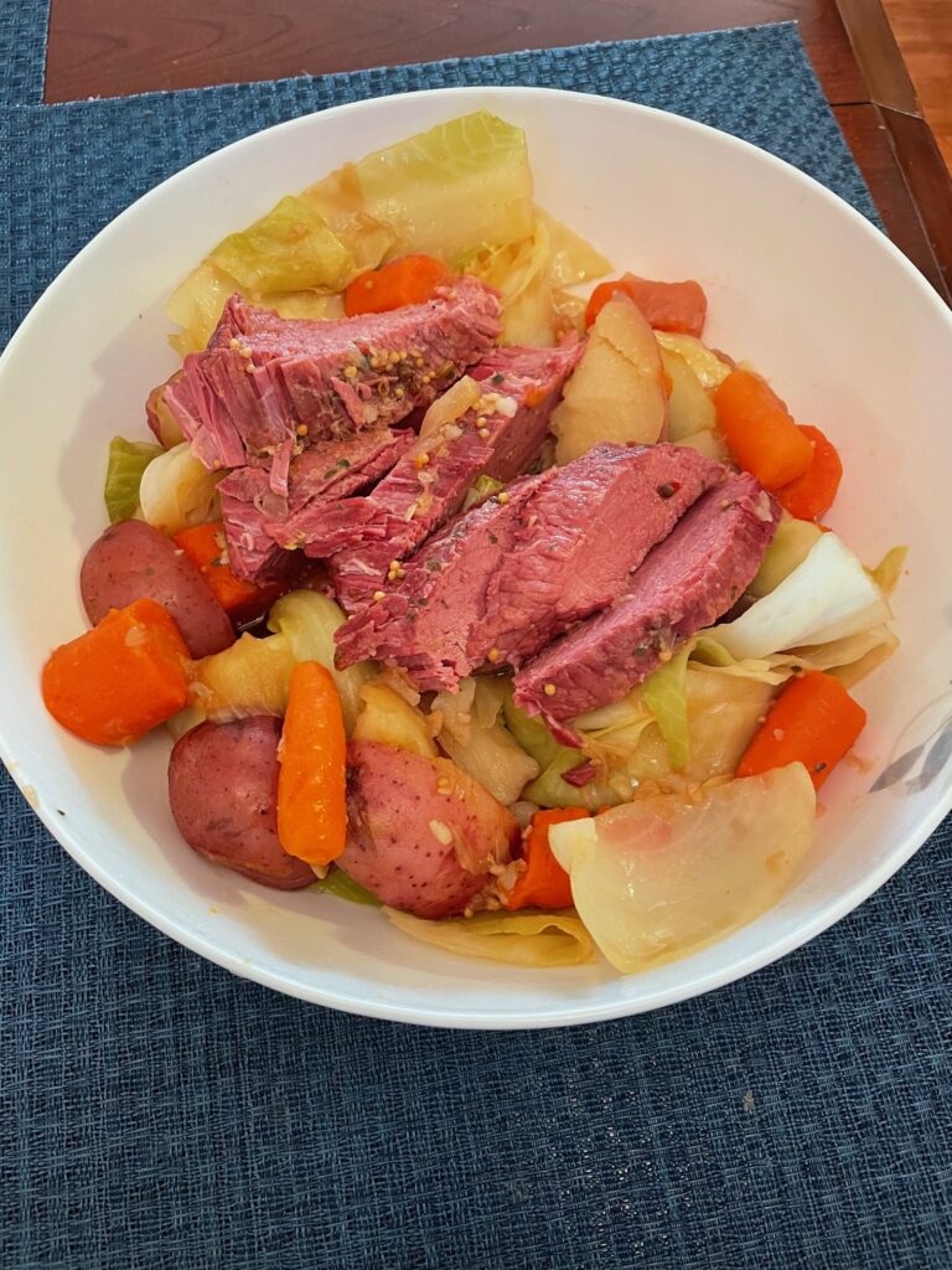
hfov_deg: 53.1
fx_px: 953
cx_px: 476
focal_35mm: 26
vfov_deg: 67.3
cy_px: 635
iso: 500
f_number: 1.6
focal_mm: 4.2
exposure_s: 1/30
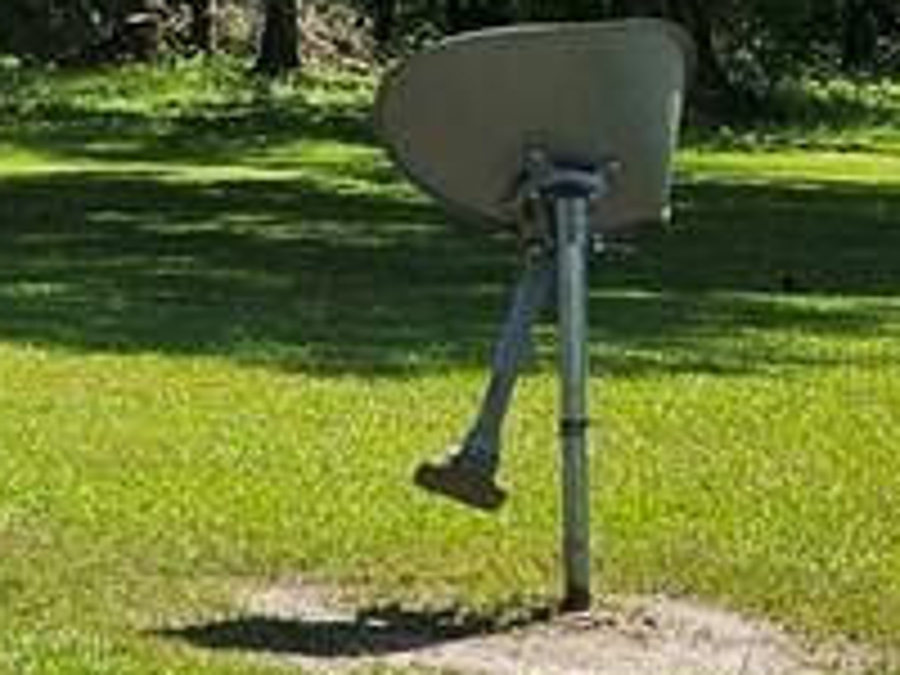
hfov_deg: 13.0
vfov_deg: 12.5
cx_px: -1210
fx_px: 3068
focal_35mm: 118
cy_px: 54
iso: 25
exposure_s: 1/1276
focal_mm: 5.4
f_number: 1.8
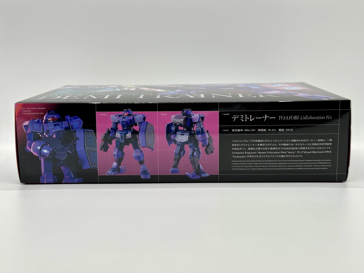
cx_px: 182
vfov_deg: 30.3
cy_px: 136
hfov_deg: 39.7
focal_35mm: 48
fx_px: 505
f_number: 1.78
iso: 64
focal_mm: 6.86
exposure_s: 1/244
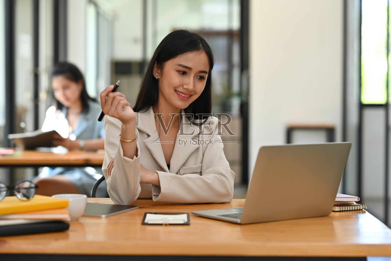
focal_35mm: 85
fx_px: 923
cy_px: 130
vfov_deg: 16.1
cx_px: 196
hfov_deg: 23.9
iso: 250
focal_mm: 85
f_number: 2.8
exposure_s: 1/200
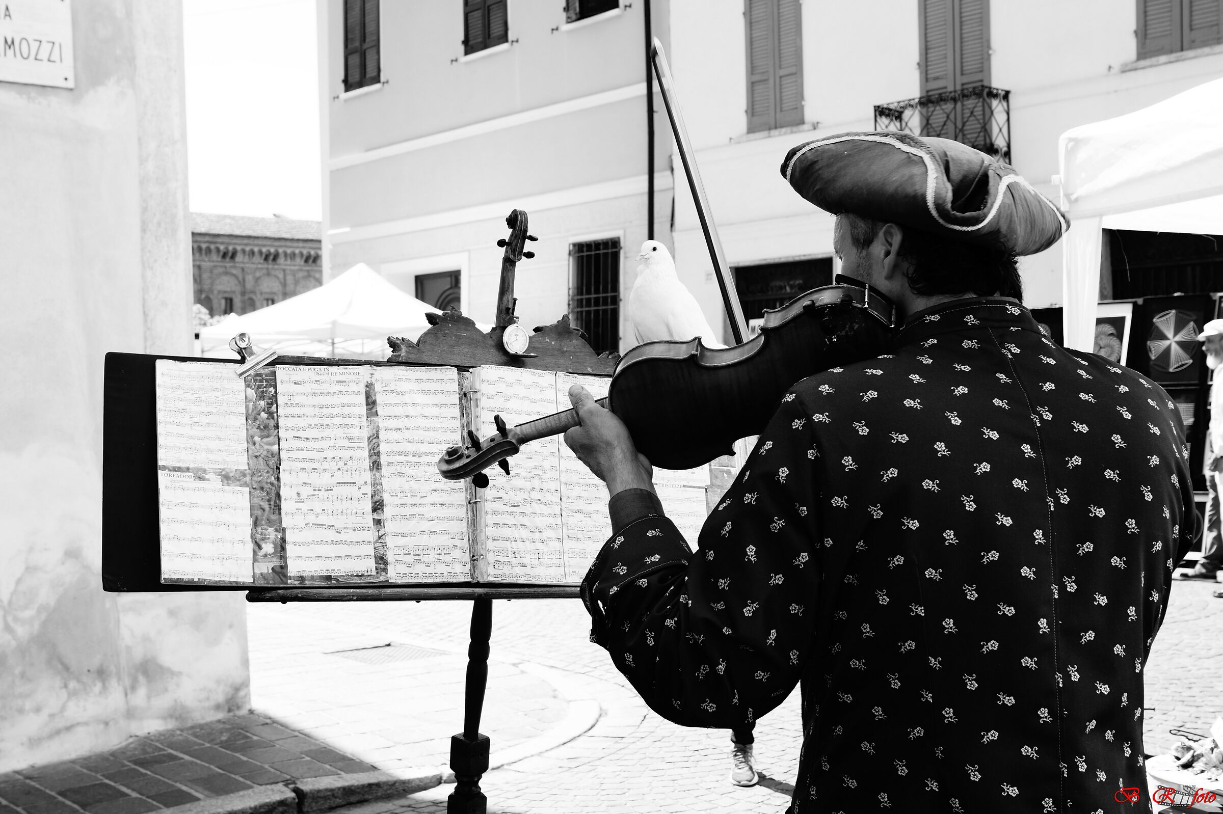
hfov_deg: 49.6
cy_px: 407
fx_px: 1324
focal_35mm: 39
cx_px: 612
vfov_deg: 34.2
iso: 100
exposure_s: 1/125
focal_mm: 26
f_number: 6.3
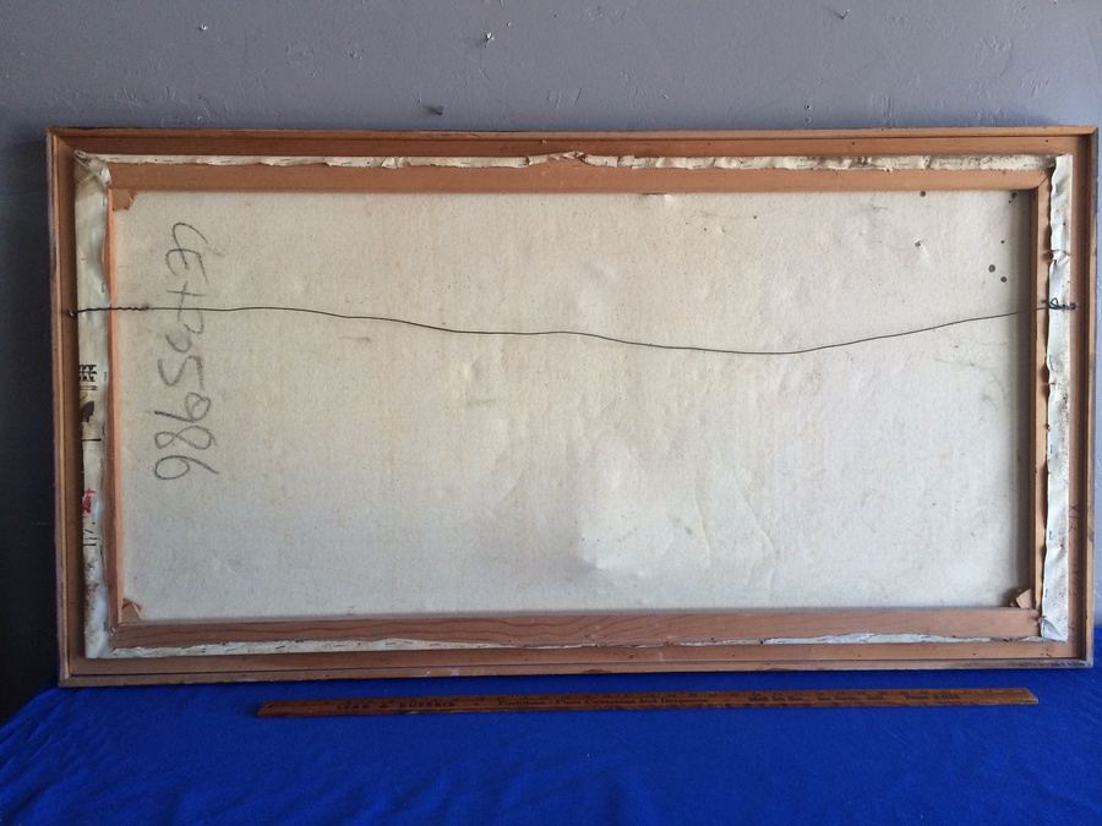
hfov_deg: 60.0
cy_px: 413
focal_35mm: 30
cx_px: 551
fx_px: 955
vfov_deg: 46.8
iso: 50
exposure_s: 1/30
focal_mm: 4.12
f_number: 2.2
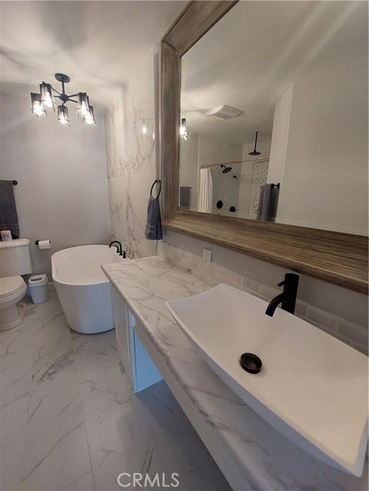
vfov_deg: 106.2
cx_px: 184
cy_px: 246
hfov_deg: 89.9
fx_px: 185
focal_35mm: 13
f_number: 2.2
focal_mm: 1.74
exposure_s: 1/60
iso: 160
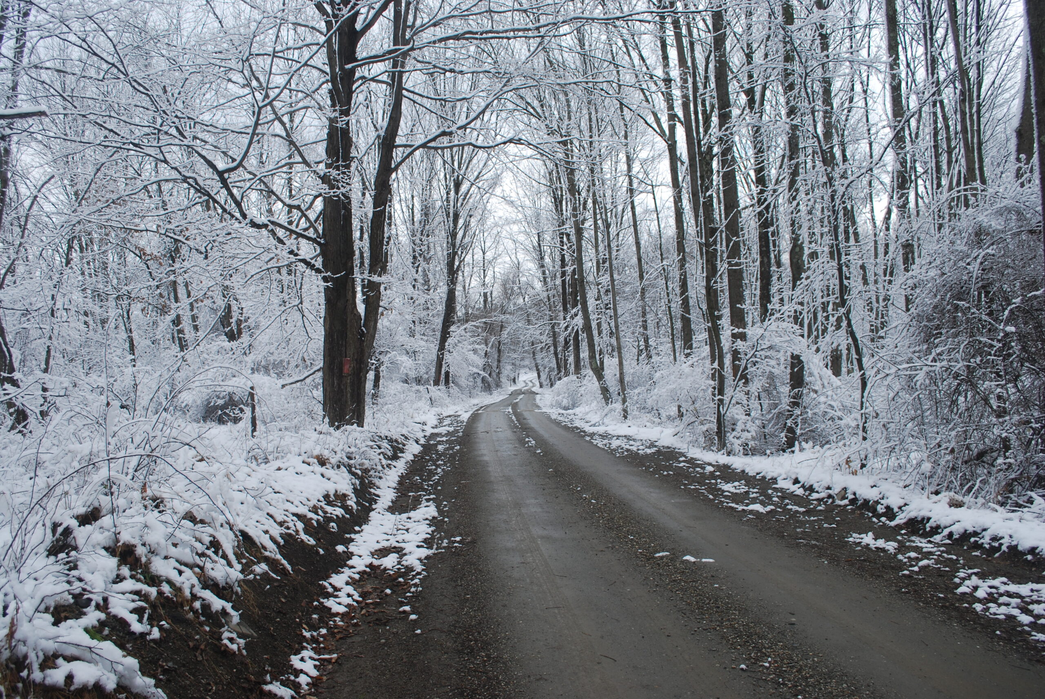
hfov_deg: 67.3
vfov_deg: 48.1
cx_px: 522
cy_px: 350
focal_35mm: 27
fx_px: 785
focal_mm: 18
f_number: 6.3
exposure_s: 1/160
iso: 100
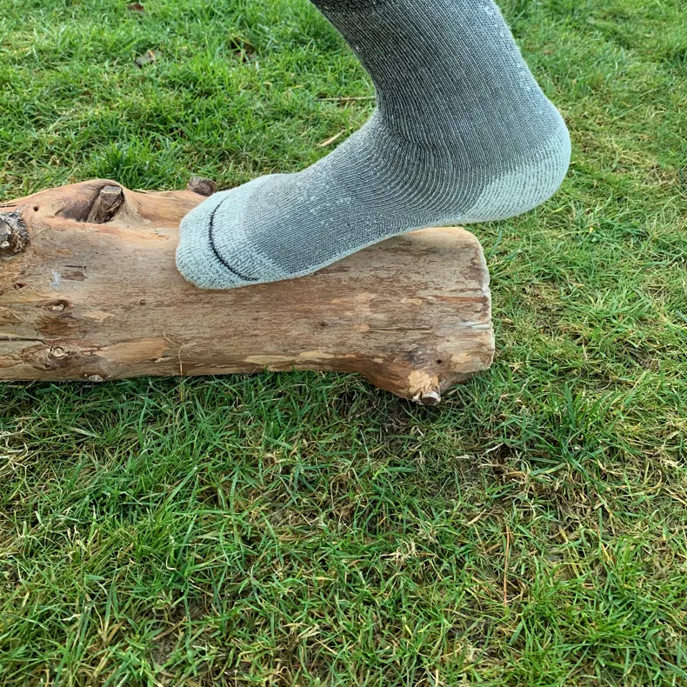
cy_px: 229
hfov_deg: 52.5
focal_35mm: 31
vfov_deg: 51.6
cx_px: 343
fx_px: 696
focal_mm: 4.25
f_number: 1.8
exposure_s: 1/121
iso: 80
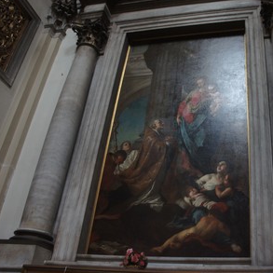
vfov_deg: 46.0
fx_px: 321
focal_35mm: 36
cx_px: 206
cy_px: 140
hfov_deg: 44.5
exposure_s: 1/30
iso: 2500
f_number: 3.5
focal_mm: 18
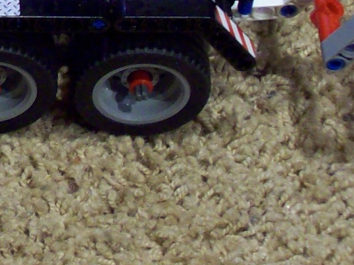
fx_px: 2187
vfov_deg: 6.9
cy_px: -102
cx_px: -176
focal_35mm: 214
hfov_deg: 9.0
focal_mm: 9.4
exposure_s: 1/8
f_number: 3.4
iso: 200
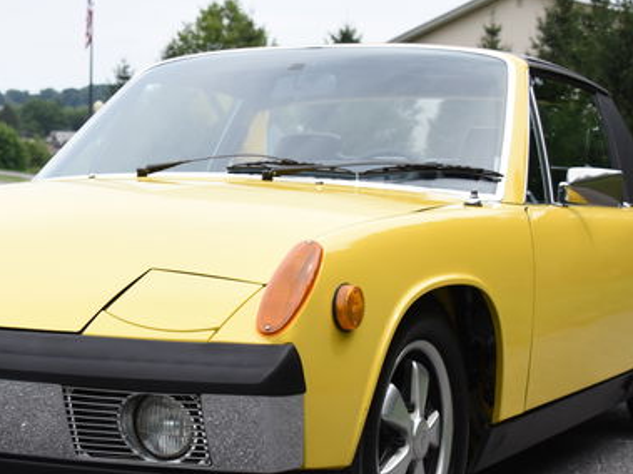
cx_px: 180
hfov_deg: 24.8
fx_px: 1426
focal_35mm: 78
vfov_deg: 18.9
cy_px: 289
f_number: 6.3
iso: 1600
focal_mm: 40
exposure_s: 1/4000
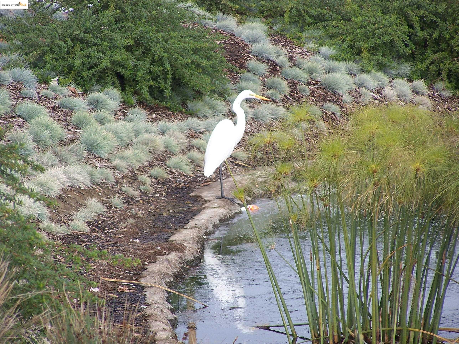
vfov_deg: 4.4
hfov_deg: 5.9
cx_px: 230
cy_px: 172
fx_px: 4469
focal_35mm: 337
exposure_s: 1/500
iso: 80
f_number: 3.6
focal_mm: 55.9
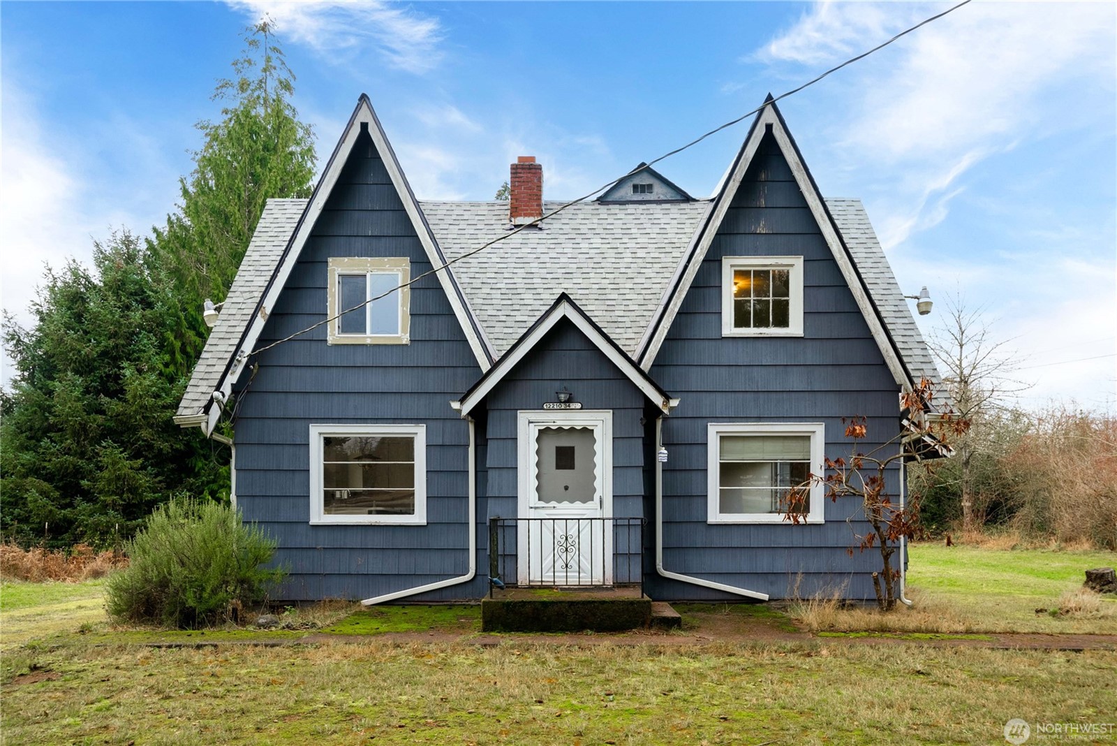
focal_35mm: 24
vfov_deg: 53.2
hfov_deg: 73.7
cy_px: 373
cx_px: 558
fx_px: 745
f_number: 7.1
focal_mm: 24
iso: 160
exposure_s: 1/30
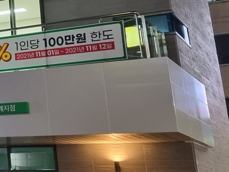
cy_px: -21
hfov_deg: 17.0
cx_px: -174
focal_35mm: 97
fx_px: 642
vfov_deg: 14.8
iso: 400
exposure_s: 1/40
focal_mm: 5.4
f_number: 1.8
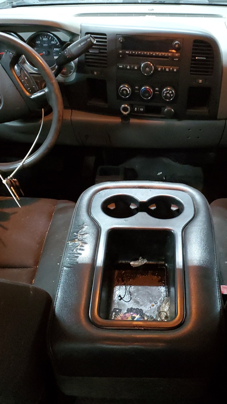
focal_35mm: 38
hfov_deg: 31.1
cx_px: 142
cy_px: 201
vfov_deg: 52.8
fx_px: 407
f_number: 1.5
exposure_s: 1/15
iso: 366
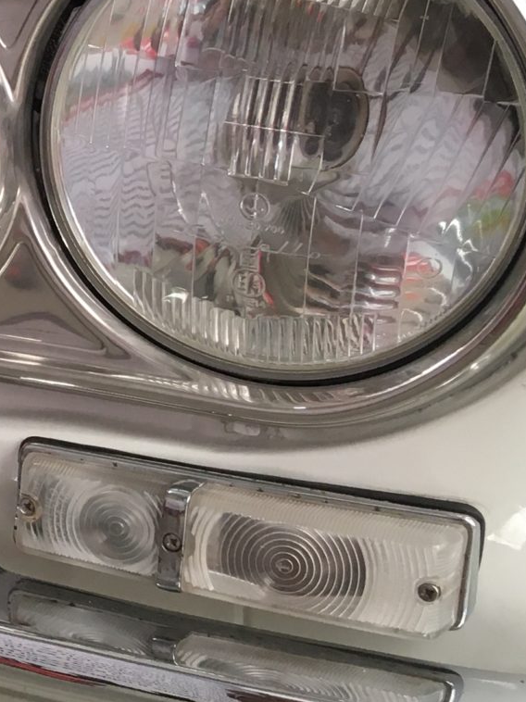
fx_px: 1987
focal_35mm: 98
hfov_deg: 13.5
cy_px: 200
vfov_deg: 19.9
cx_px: -423
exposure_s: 1/33
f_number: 2.2
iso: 32
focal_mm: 4.15
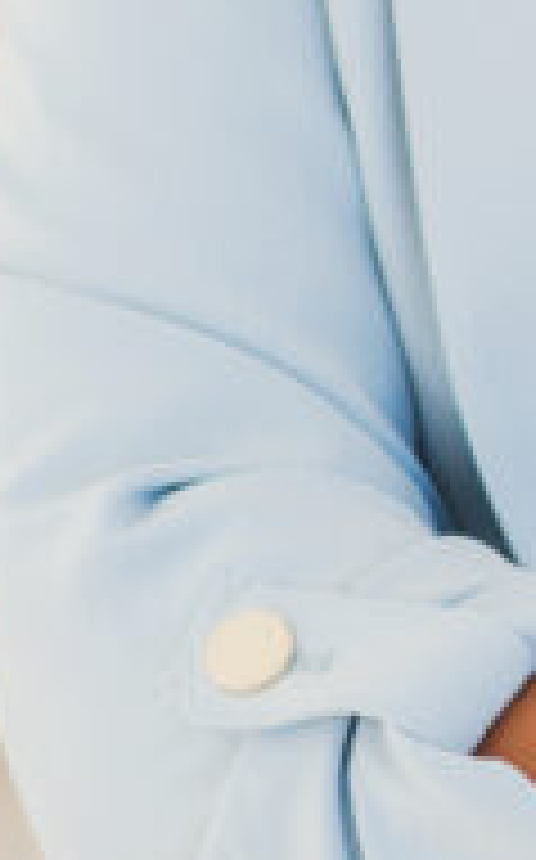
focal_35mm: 273
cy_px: -50
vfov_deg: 7.7
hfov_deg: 4.7
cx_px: 1110
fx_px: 6395
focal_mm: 50
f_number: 2.8
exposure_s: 1/200
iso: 200
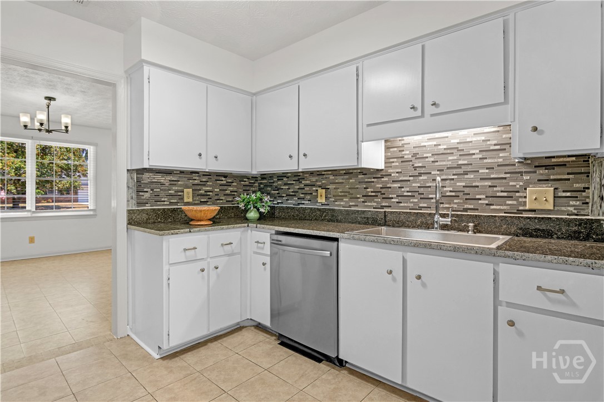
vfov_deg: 72.0
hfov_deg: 95.0
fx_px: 277
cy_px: 201
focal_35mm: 16
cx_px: 302
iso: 250
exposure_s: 1/13
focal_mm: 11
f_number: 7.1
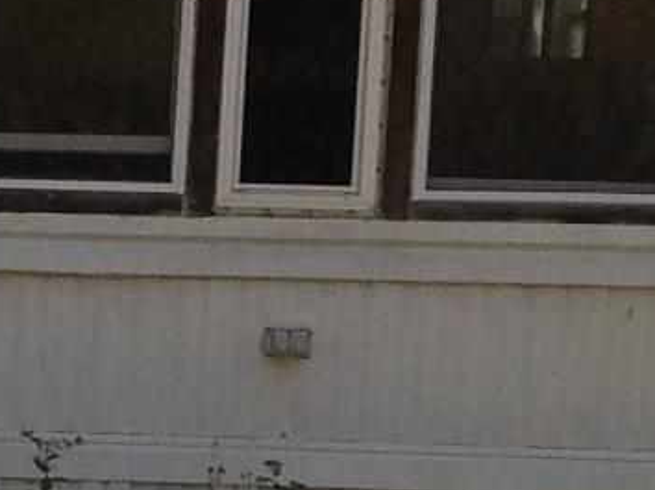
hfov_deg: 7.2
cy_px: 460
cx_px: -1062
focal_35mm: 256
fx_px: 4841
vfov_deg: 5.8
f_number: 2.4
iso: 50
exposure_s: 1/540
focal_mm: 4.28
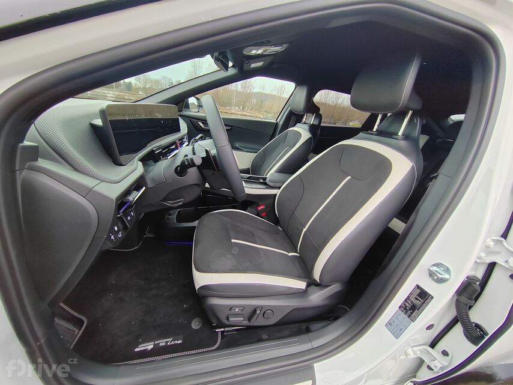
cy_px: 192
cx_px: 256
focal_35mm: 13
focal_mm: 2.16
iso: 160
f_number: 2.2
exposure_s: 1/100
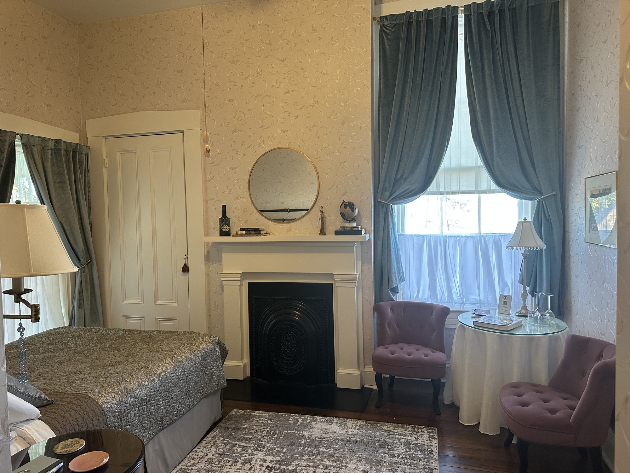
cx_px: 315
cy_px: 236
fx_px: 437
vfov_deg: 56.8
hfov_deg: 71.6
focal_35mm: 24
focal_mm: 6.86
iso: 200
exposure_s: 1/60
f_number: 1.78
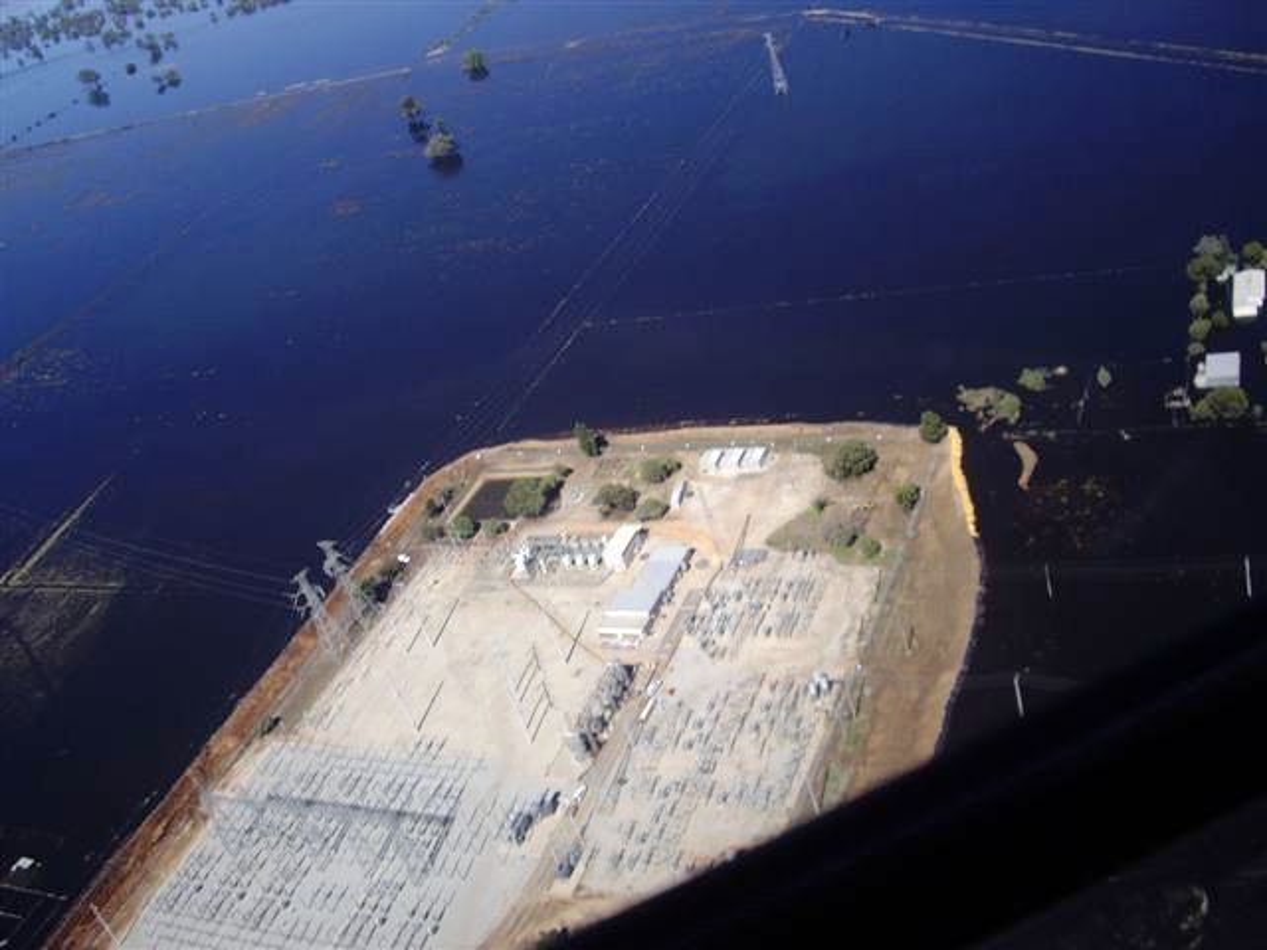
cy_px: 475
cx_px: 634
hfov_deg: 49.0
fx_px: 1391
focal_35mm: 38
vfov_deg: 37.7
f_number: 5.6
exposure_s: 1/250
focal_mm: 7.9
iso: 50
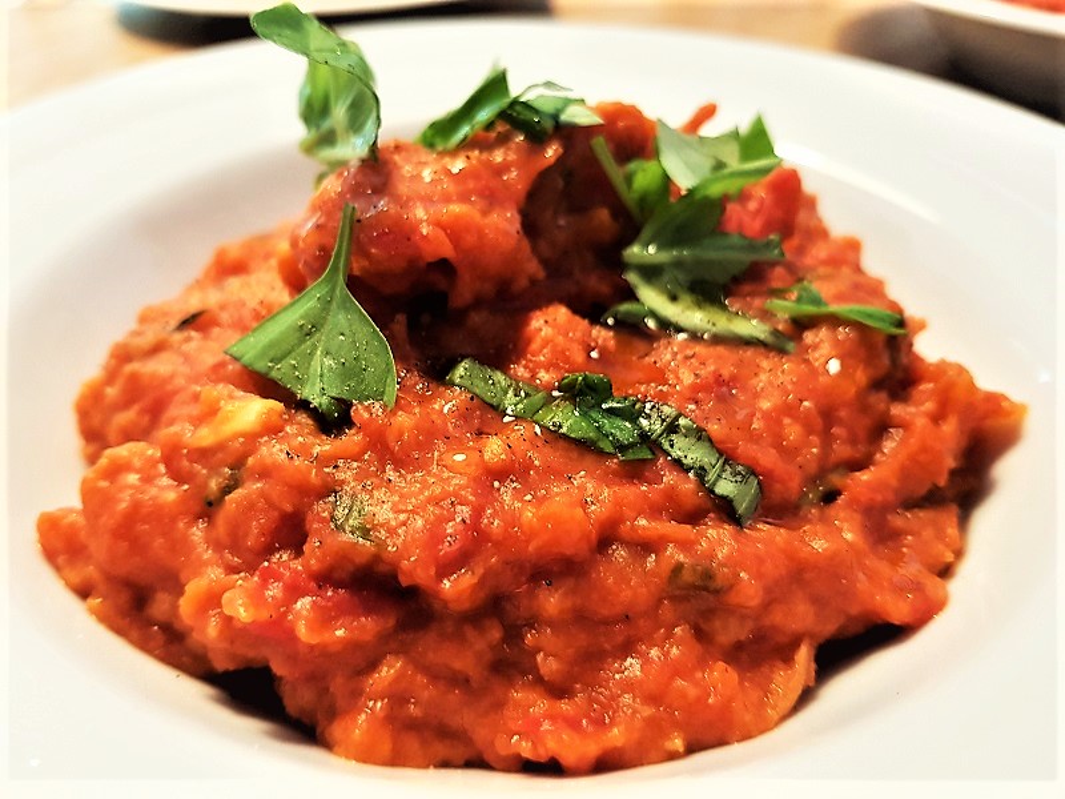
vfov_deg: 53.1
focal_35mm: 26
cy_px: 400
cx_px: 532
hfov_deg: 67.3
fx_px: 800
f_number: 1.7
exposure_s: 1/50
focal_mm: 4.2
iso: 200
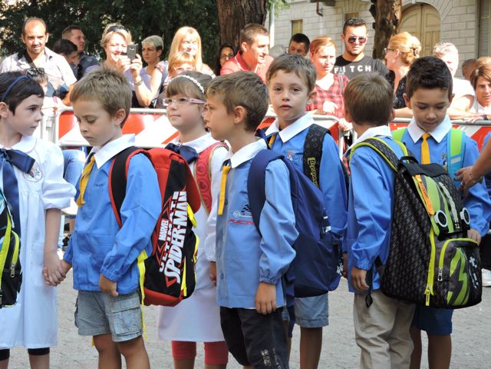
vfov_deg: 14.1
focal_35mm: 105
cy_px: 184
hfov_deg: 18.7
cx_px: 246
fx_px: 1489
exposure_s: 1/100
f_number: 4.8
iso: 100
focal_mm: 18.8
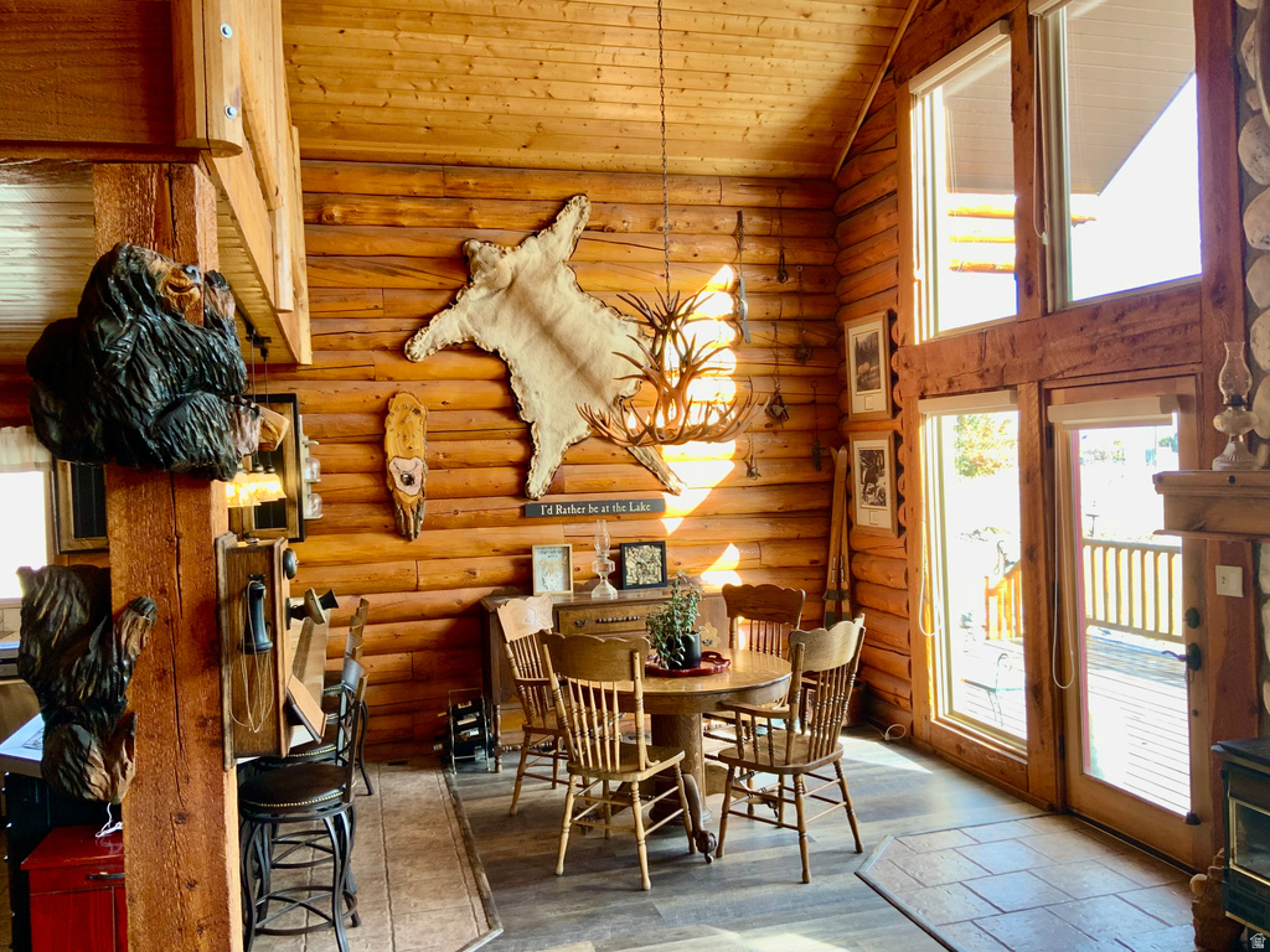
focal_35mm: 29
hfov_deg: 61.7
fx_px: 1064
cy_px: 476
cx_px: 635
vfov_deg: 48.2
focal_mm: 3
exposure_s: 1/120
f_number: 1.8
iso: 32
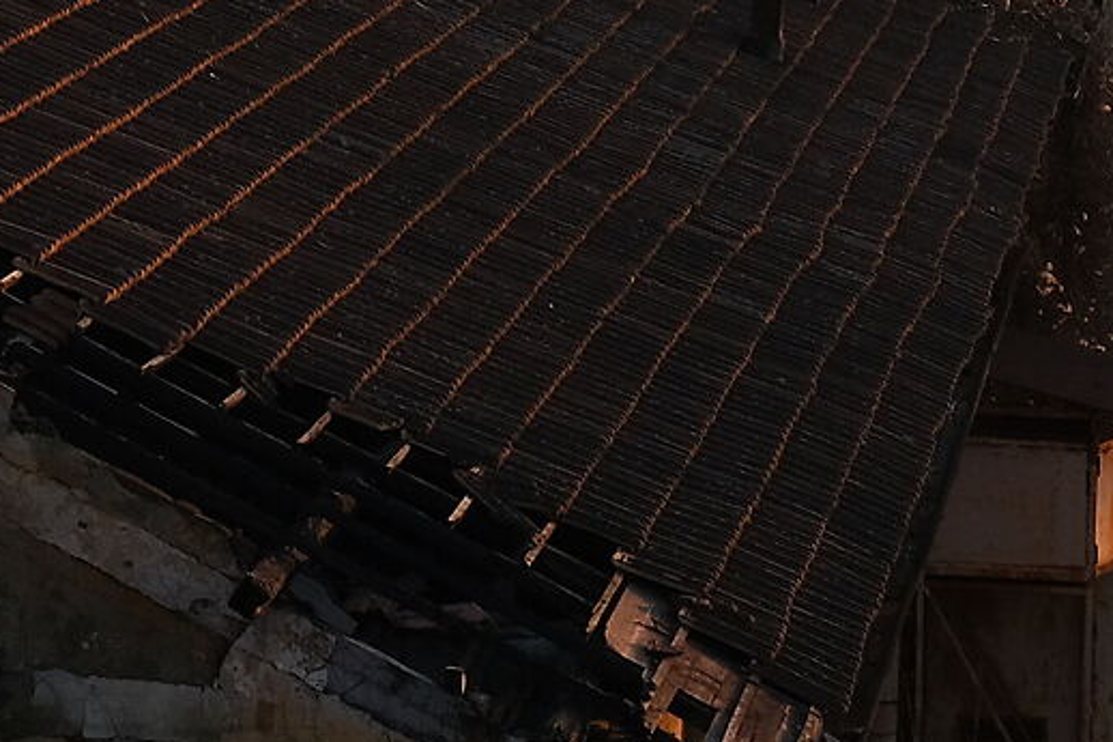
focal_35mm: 227
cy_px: -624
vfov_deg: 5.9
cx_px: -273
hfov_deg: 8.9
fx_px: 7015
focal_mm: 32.9
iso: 800
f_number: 11
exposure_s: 1/140
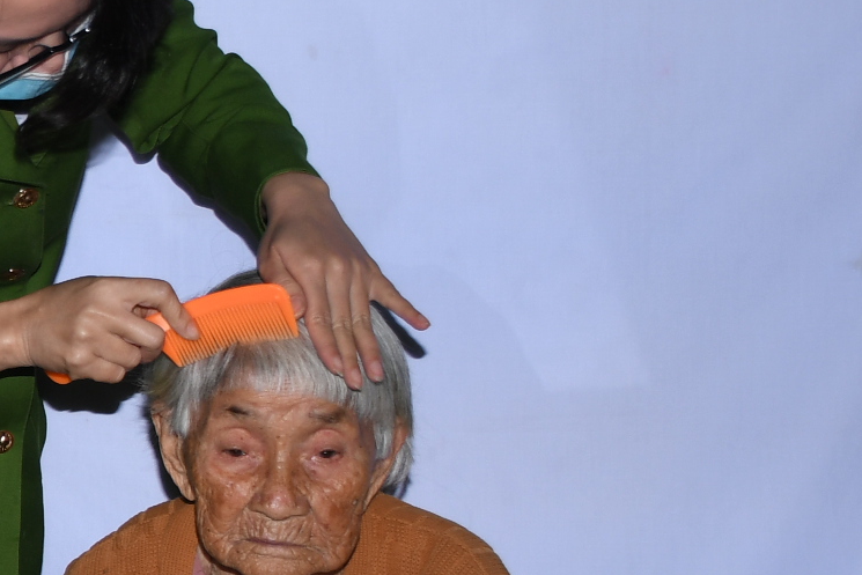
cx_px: -467
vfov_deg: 10.6
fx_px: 3086
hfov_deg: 14.7
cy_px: 367
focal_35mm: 129
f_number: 5
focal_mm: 23
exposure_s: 1/200
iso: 125
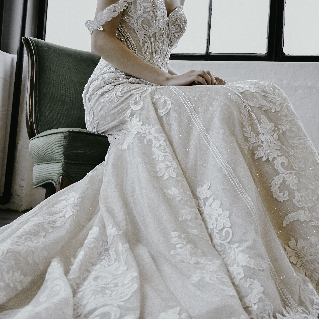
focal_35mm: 54
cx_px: 160
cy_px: 123
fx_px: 563
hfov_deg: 31.6
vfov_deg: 31.5
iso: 3200
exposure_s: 1/800
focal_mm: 28
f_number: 3.2
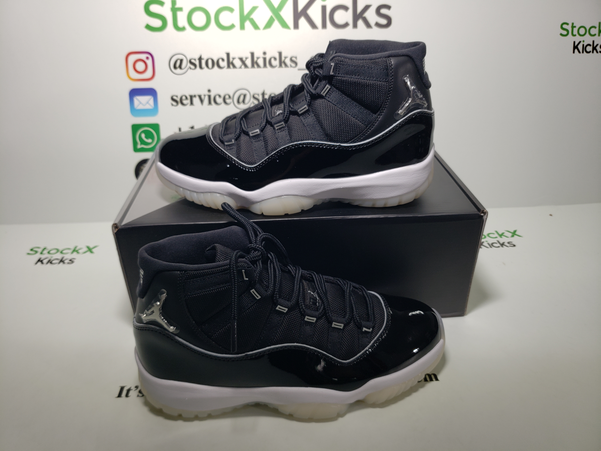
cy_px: 226
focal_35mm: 26
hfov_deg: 67.3
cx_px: 300
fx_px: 451
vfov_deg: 53.1
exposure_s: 1/329
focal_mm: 4.3
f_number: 1.5
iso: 50
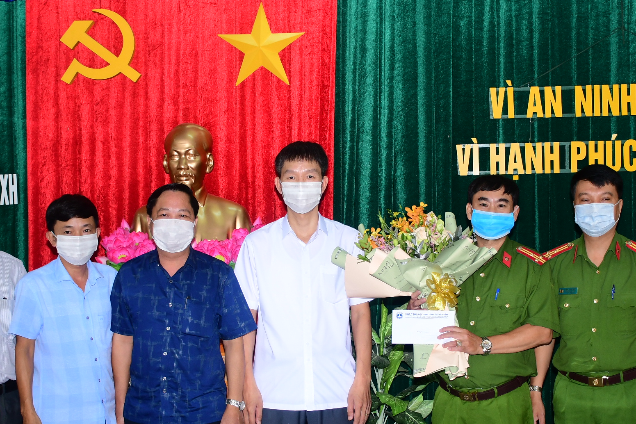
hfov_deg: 28.8
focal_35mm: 70
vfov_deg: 19.5
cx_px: 348
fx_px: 1237
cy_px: 225
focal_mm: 26
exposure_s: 1/200
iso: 400
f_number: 3.8
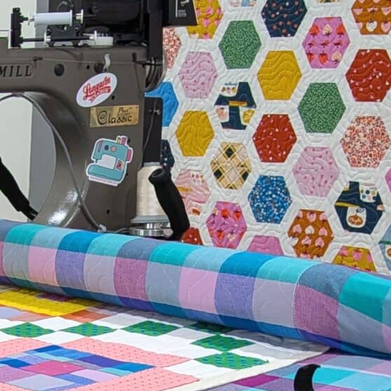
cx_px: -212
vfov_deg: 17.7
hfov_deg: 16.2
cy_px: 351
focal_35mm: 97
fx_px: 1240
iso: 75
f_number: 1.7
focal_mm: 4.53
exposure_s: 1/30
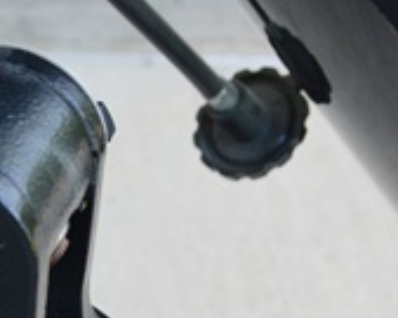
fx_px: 1295
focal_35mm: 110
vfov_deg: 13.5
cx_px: -153
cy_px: 398
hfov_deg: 16.3
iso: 400
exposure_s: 1/125
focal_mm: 22
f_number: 5.6
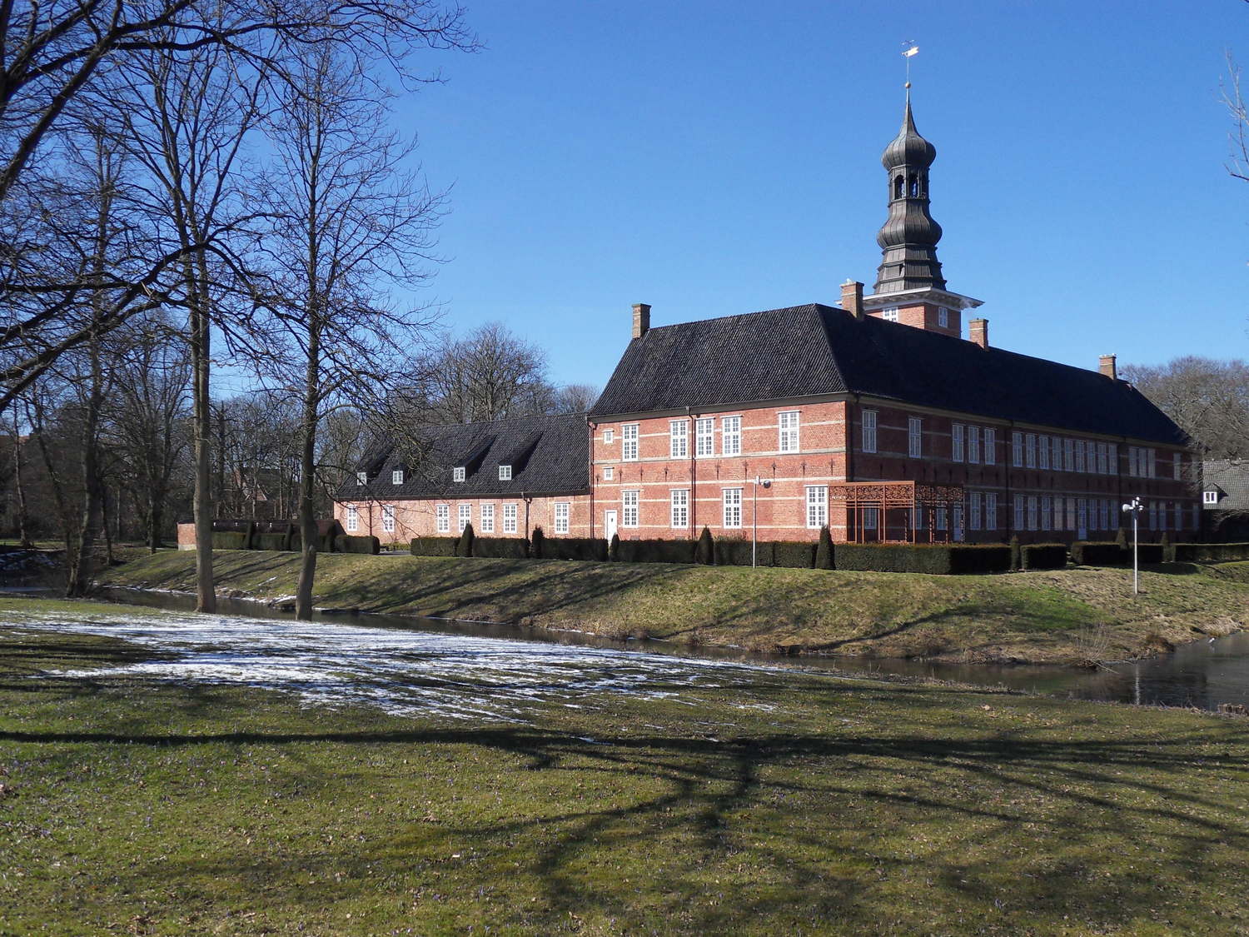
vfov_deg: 44.2
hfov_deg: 56.8
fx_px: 1155
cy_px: 468
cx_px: 624
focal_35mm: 32
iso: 80
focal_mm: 5.6
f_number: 8.2
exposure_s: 1/180
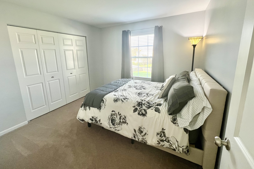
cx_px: 127
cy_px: 72
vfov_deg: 80.7
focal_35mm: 14
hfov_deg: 104.3
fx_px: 99
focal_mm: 1.57
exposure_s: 1/120
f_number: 1.8
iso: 200
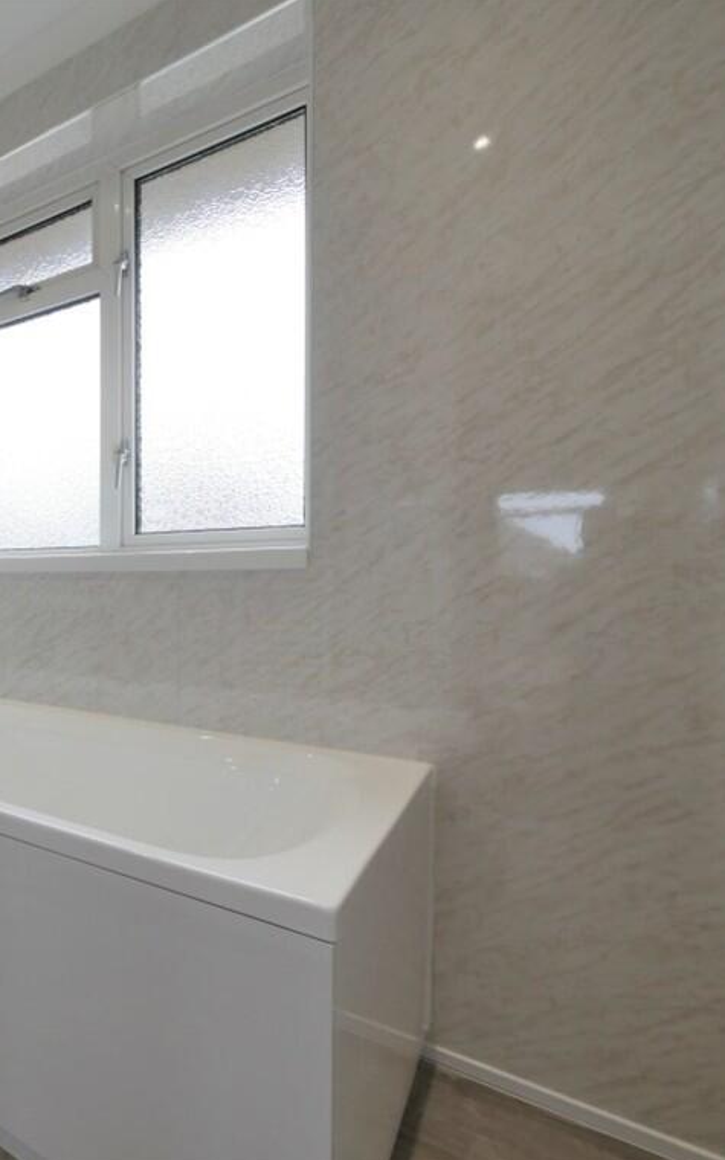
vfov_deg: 85.1
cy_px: 584
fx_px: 632
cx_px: -12
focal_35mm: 20
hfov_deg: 48.3
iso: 200
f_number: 4.5
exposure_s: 1/125
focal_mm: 7
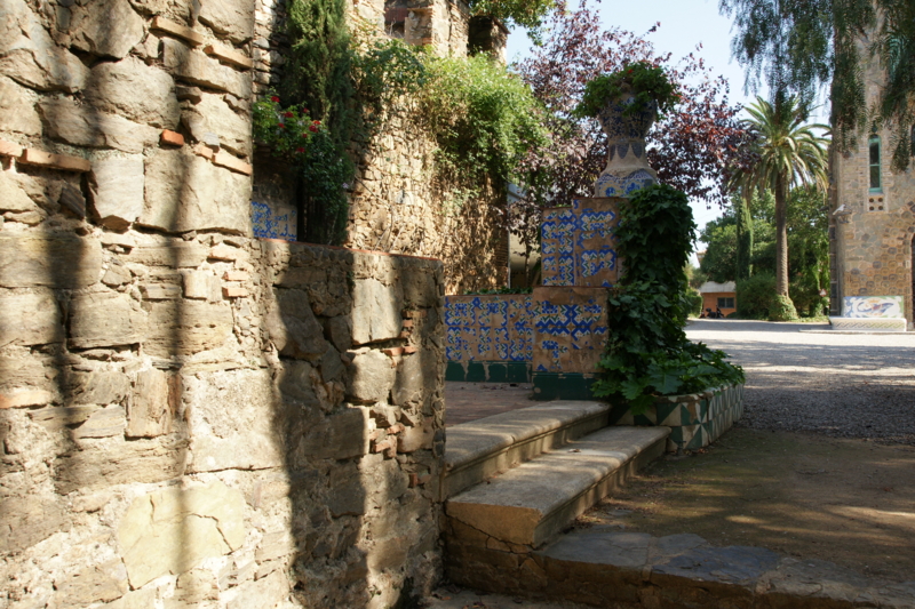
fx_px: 762
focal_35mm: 30
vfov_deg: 43.6
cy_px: 304
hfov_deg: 61.9
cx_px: 458
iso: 200
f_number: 10
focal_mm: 20
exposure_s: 1/100
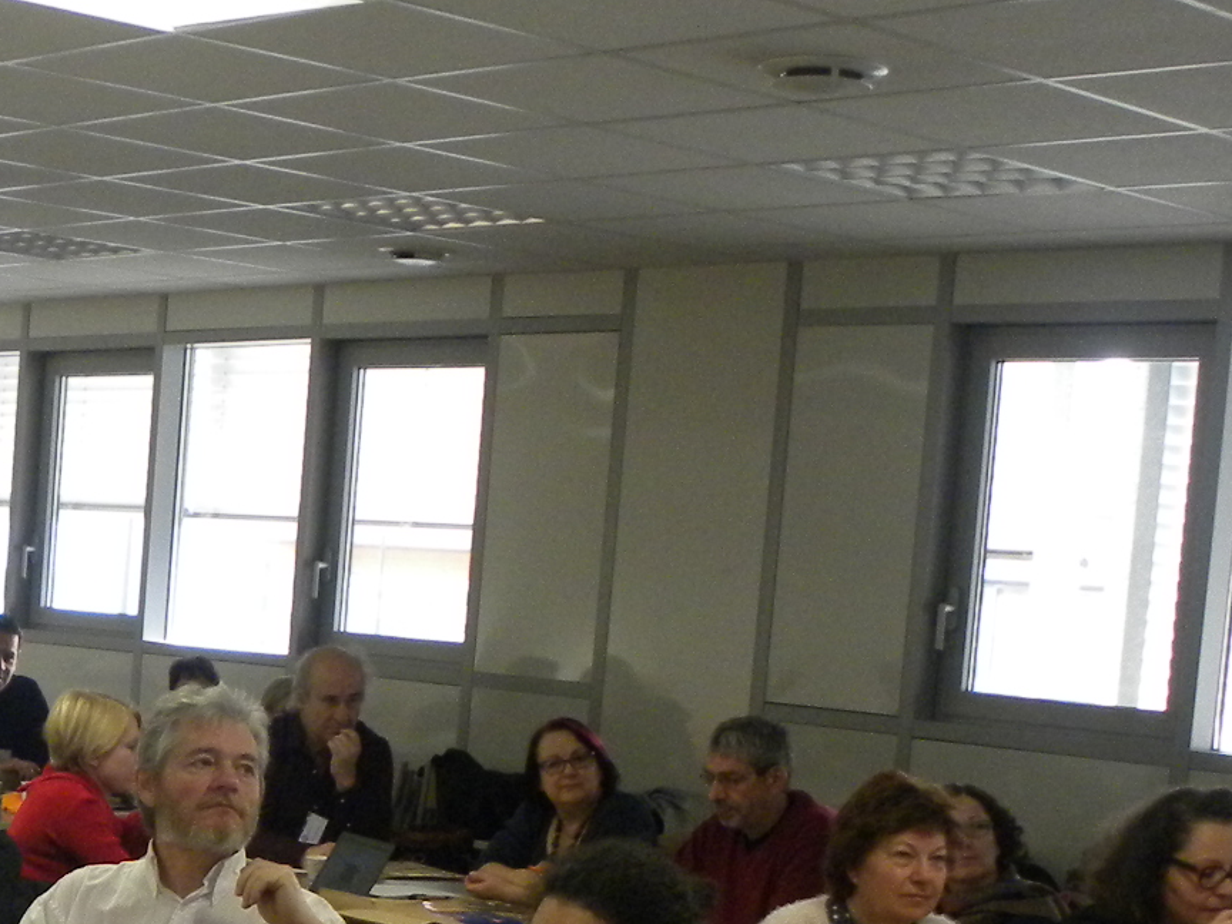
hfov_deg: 23.9
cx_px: 3
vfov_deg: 18.4
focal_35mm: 78
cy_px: 908
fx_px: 2776
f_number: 2.8
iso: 254
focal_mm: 4.6
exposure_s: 1/75.8
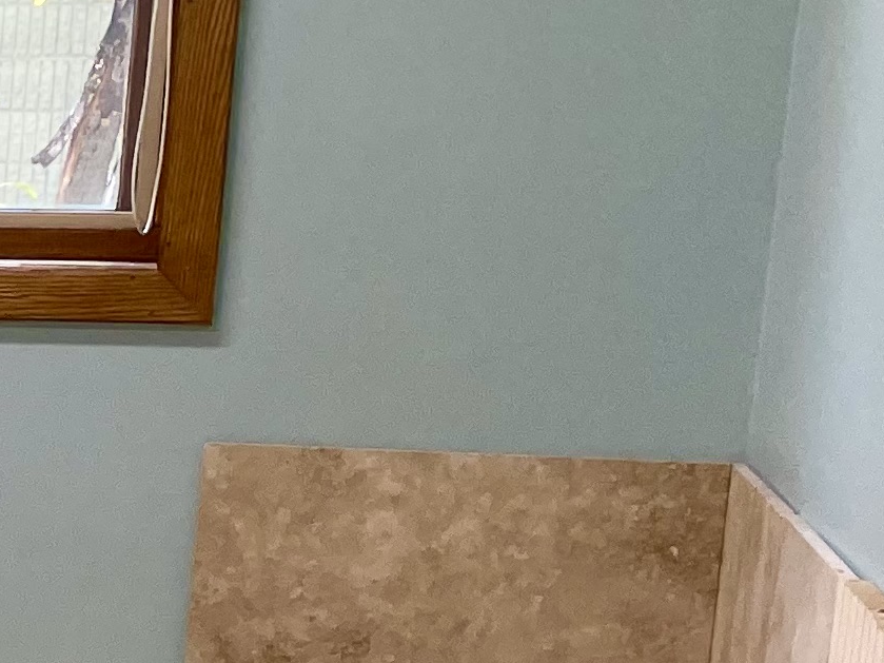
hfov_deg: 13.2
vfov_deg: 11.6
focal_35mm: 125
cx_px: -999
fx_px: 3192
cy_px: 759
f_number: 1.6
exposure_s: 1/120
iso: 50
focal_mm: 4.2
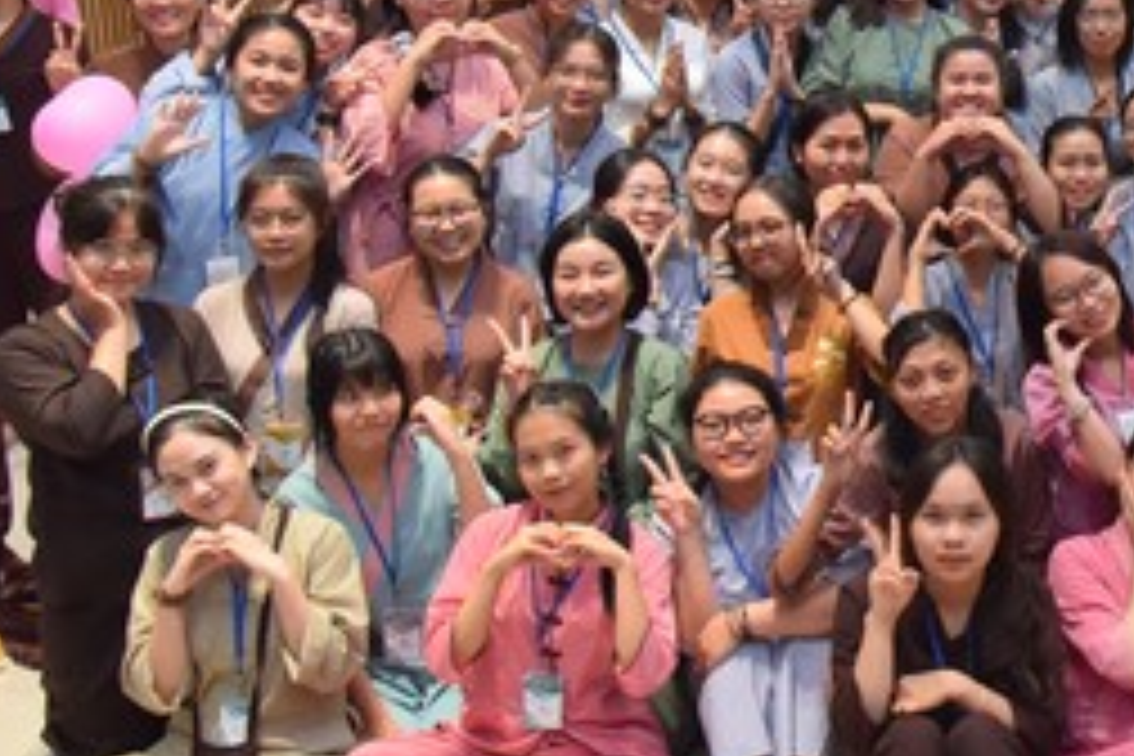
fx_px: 1953
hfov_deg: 29.4
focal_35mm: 62
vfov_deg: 21.6
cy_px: 128
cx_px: 1224
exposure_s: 1/100
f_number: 5.6
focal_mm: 24
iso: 1250
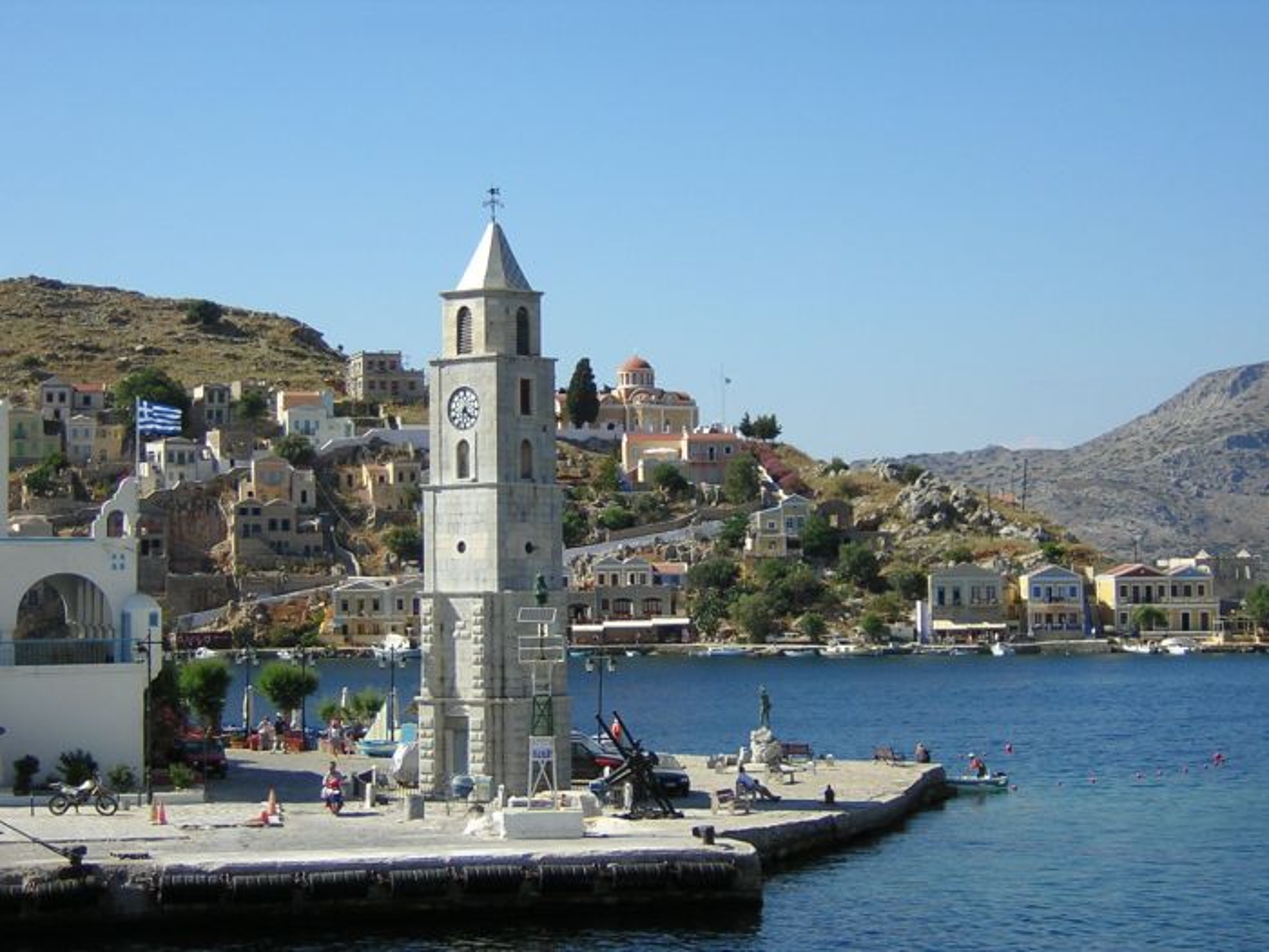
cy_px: 476
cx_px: 634
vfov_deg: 19.9
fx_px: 2713
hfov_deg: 26.3
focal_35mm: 74
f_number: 3.8
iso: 100
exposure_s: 1/686
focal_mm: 9.6
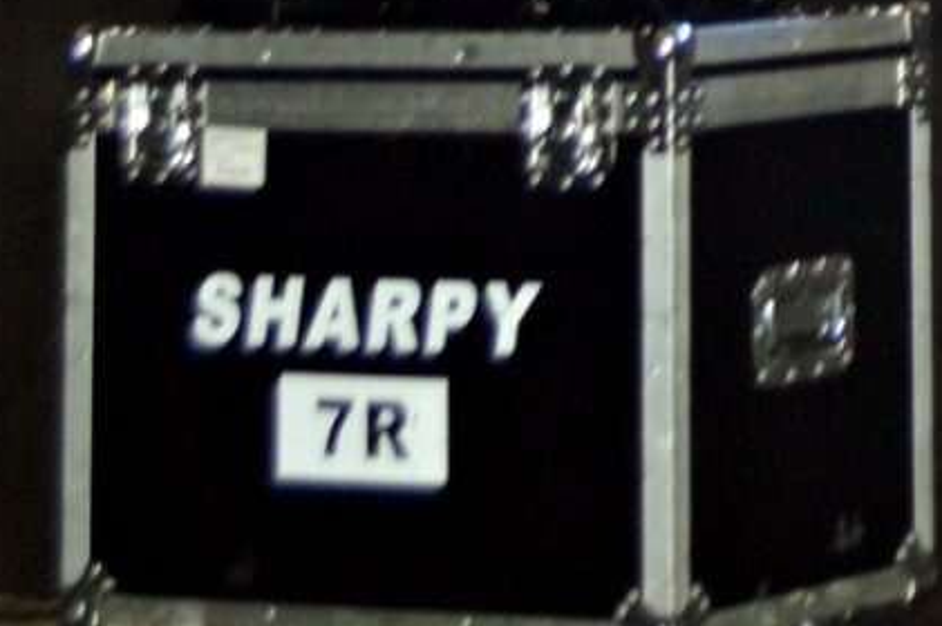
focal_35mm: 219
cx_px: 1989
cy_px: -1082
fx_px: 5726
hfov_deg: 8.8
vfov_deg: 5.9
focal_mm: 24
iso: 400
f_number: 4
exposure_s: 1/100
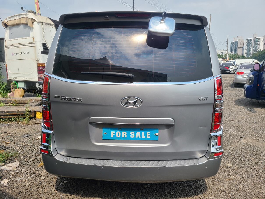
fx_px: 199
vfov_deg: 53.0
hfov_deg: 67.3
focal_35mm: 26
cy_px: 100
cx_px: 132
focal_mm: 5.4
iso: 40
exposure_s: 1/1728
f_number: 1.8
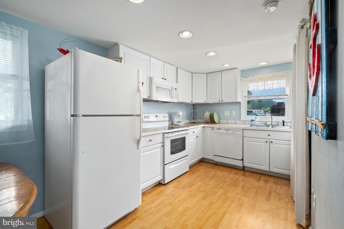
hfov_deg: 98.6
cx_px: 172
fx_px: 148
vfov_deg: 75.4
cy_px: 114
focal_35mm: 16
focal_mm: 15.5
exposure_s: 1/8
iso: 400
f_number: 8
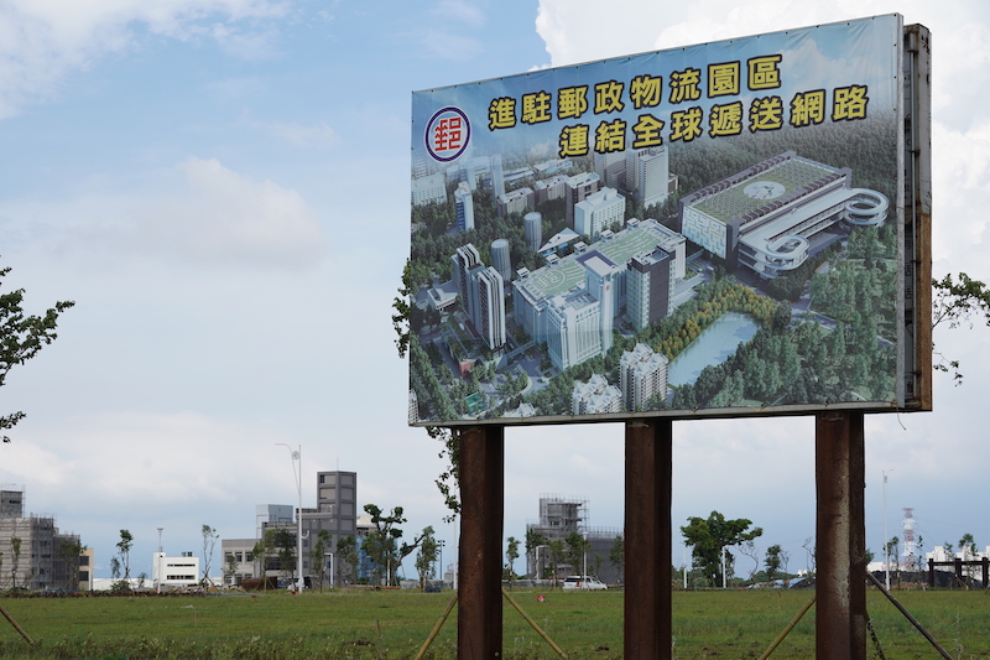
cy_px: 330
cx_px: 495
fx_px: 1924
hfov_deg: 28.8
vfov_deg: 19.4
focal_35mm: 70
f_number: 9
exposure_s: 1/250
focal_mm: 70
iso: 100
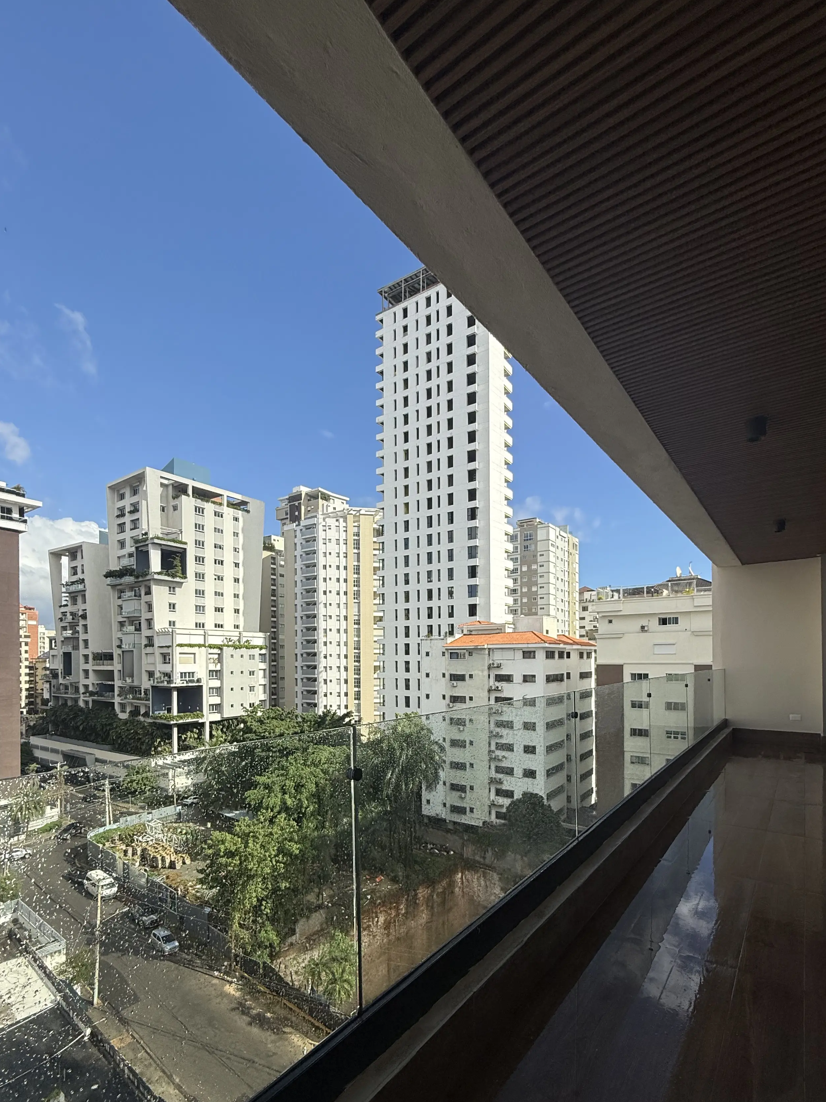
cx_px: 394
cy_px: 664
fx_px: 541
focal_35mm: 17
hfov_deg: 74.7
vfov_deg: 89.8
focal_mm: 2.22
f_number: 2.2
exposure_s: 1/2611
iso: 50
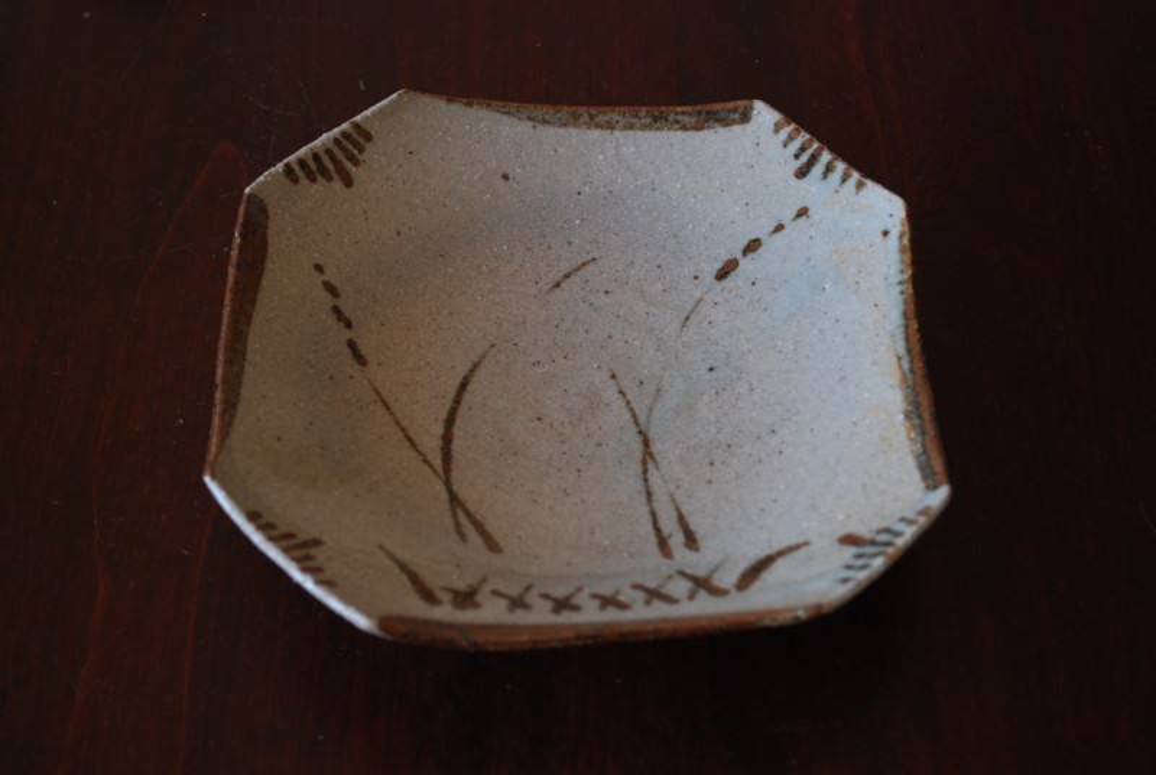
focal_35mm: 60
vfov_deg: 22.7
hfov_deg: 33.4
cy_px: 388
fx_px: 1929
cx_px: 578
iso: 450
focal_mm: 40
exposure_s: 1/30
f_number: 5.3
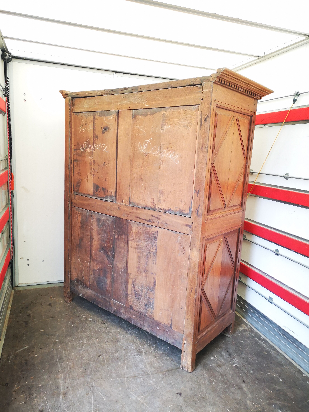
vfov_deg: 65.3
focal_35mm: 27
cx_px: 154
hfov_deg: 51.4
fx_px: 321
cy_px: 206
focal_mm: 5.58
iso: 400
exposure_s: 1/25
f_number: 1.8
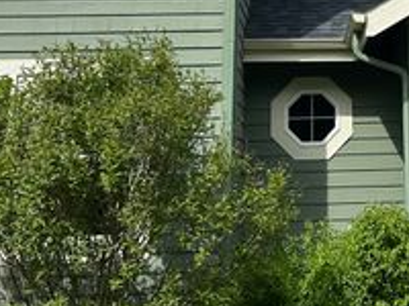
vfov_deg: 19.5
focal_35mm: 72
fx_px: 851
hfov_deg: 26.1
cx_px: 374
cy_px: -37
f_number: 1.78
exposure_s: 1/5263
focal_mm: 6.86
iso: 80
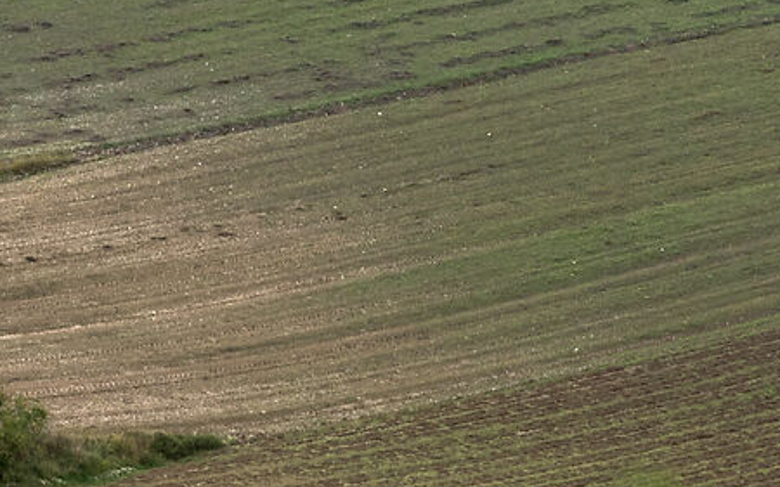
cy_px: -272
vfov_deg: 3.4
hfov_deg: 5.5
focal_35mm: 381
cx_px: 624
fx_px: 8097
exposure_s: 1/80
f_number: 9
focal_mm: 70
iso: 360
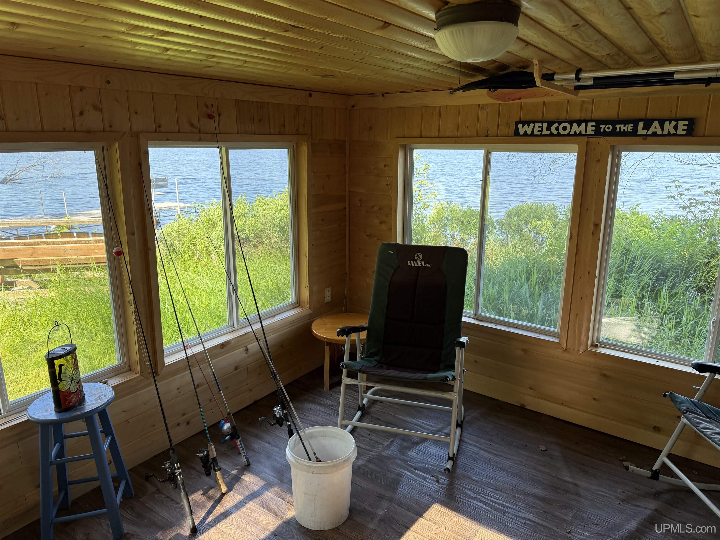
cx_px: 360
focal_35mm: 24
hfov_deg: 71.6
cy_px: 270
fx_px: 499
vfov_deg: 56.8
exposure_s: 1/276
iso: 100
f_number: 1.78
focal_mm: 6.76
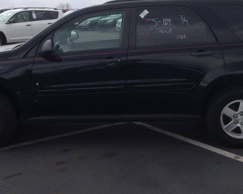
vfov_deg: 25.7
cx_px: 113
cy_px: 70
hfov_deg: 32.0
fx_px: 424
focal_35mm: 59
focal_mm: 4.13
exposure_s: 1/669
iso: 50
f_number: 2.4
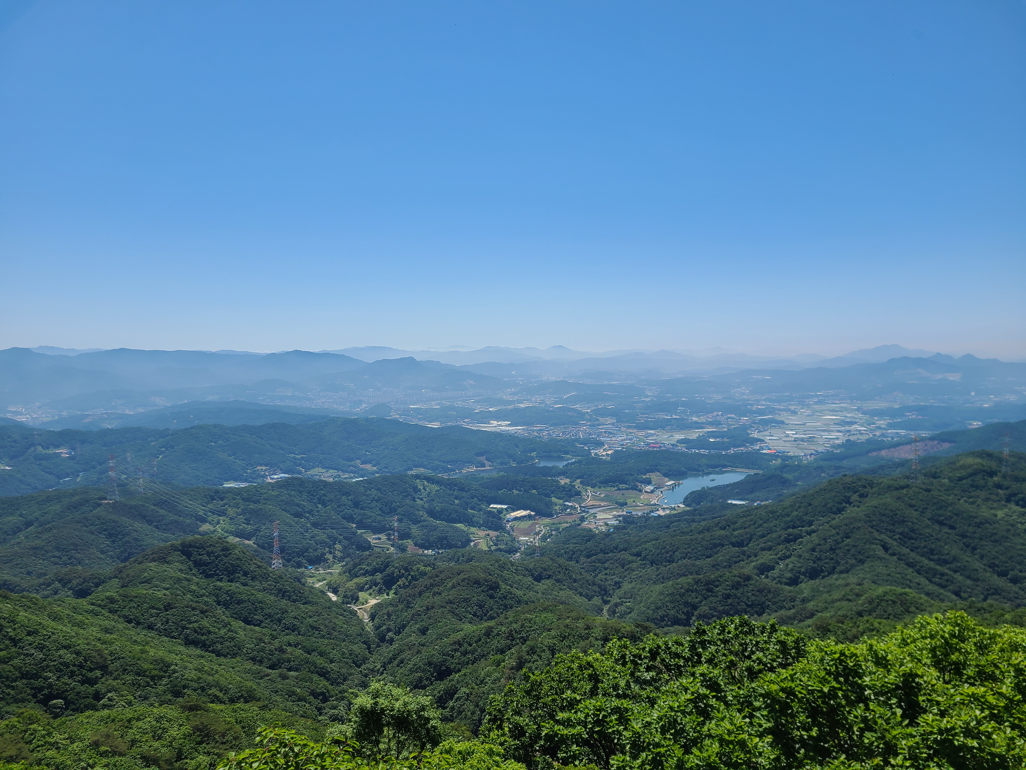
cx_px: 513
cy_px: 385
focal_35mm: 26
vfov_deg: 53.1
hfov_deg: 67.3
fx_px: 771
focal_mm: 5.4
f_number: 1.8
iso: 40
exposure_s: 1/3777
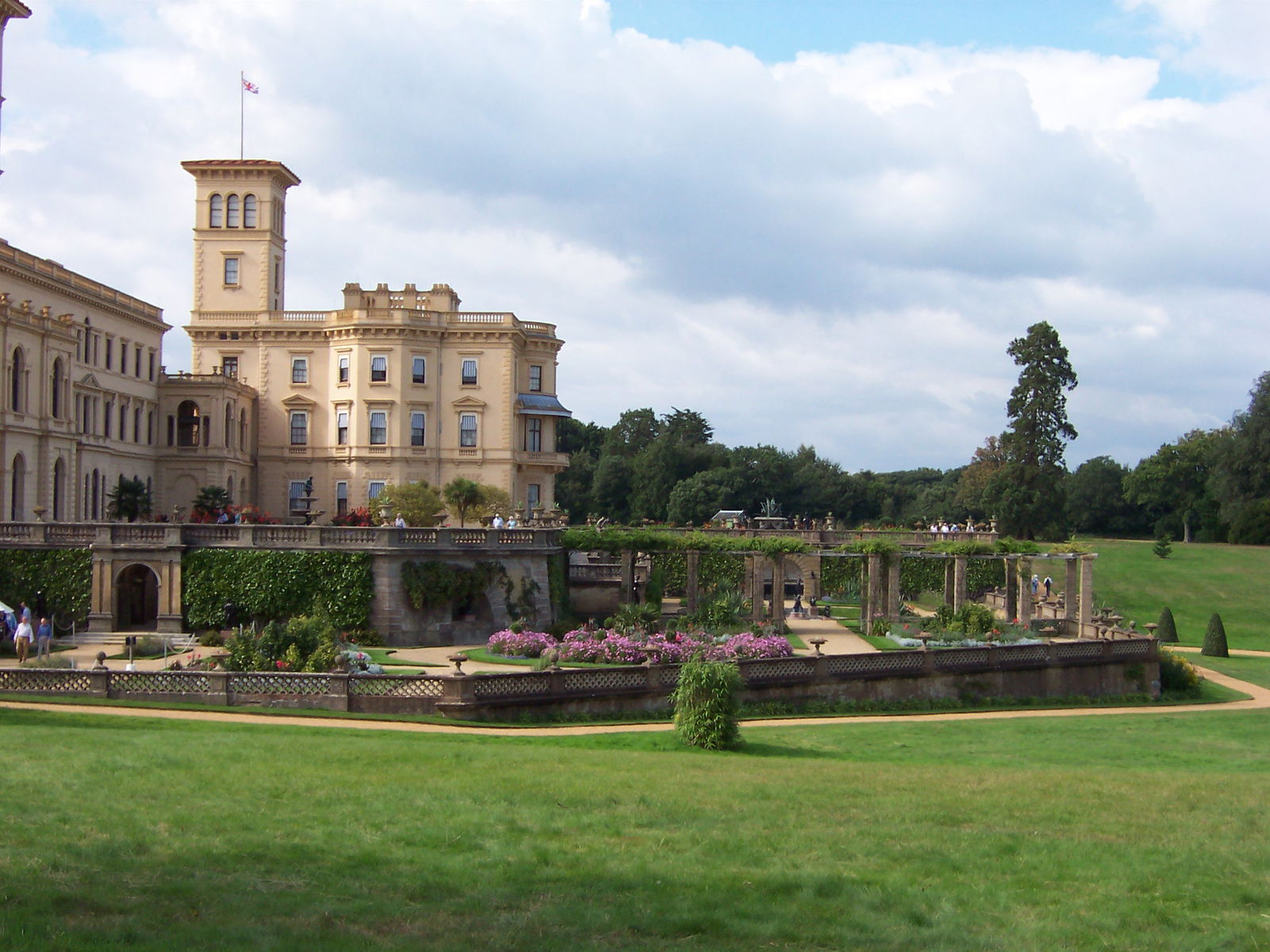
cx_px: 635
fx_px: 2458
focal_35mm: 67
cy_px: 476
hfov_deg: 29.0
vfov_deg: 21.9
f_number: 3.4
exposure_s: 1/750
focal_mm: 10.4
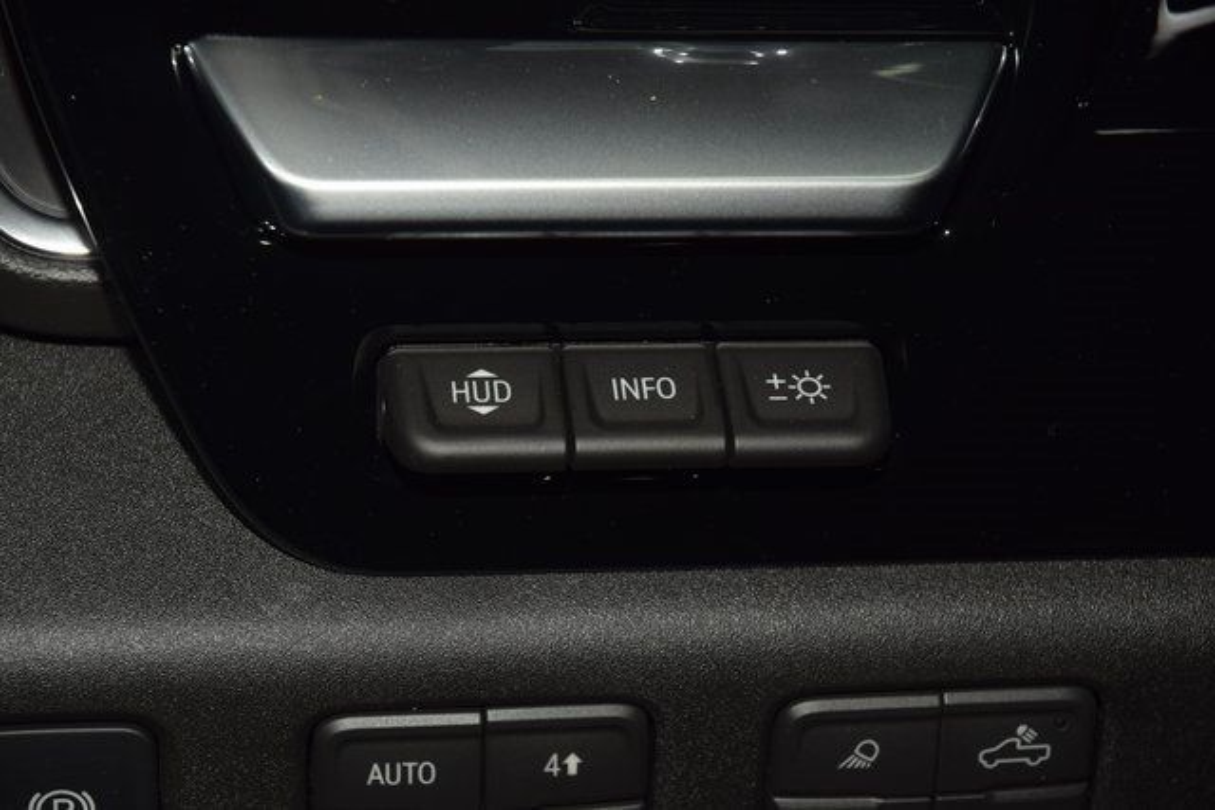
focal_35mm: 105
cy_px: 405
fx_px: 3544
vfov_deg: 13.0
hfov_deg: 19.5
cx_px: 608
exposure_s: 1/125
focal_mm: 70
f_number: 8
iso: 100
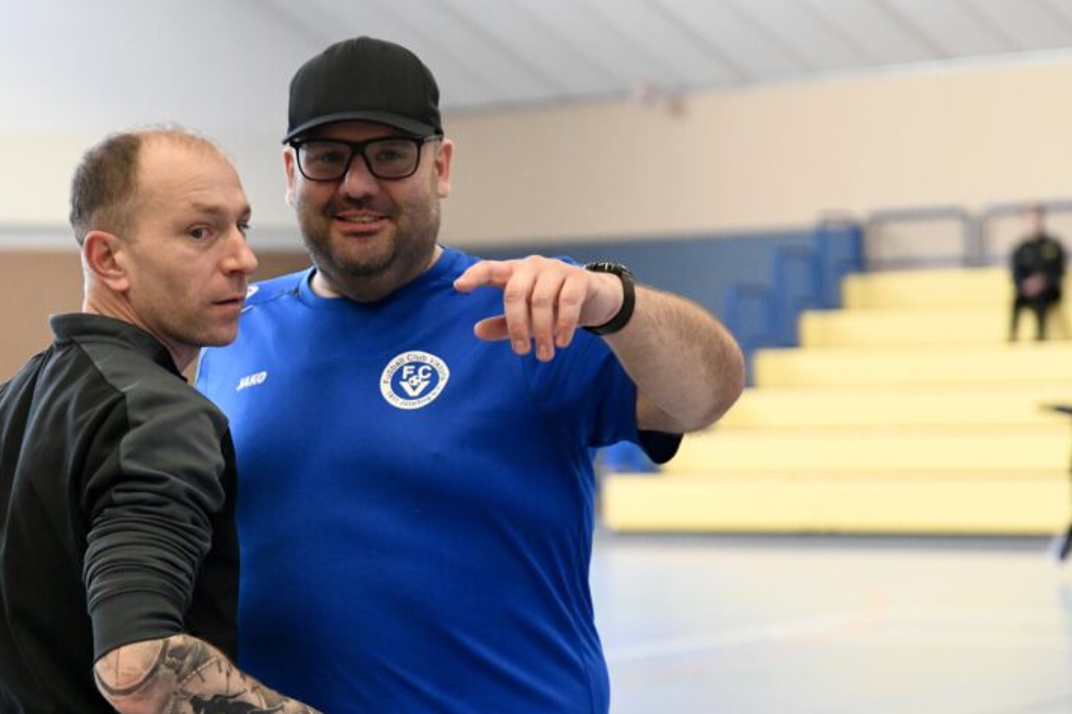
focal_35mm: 101
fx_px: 3007
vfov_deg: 13.5
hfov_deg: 20.1
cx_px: 305
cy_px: 457
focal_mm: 70
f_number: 2.8
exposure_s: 1/1000
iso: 5600
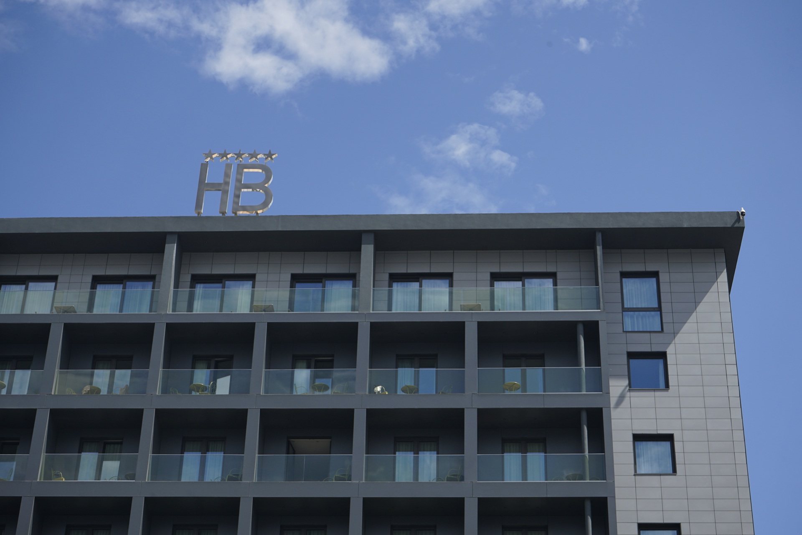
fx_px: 1559
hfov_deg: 28.8
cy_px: 268
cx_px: 401
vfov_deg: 19.5
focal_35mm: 70
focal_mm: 70
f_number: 11
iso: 200
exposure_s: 1/350
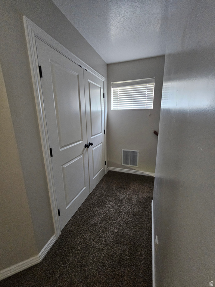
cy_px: 144
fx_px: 108
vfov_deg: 106.2
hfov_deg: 89.9
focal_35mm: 13
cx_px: 108
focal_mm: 2.2
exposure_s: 1/24
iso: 640
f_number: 2.2
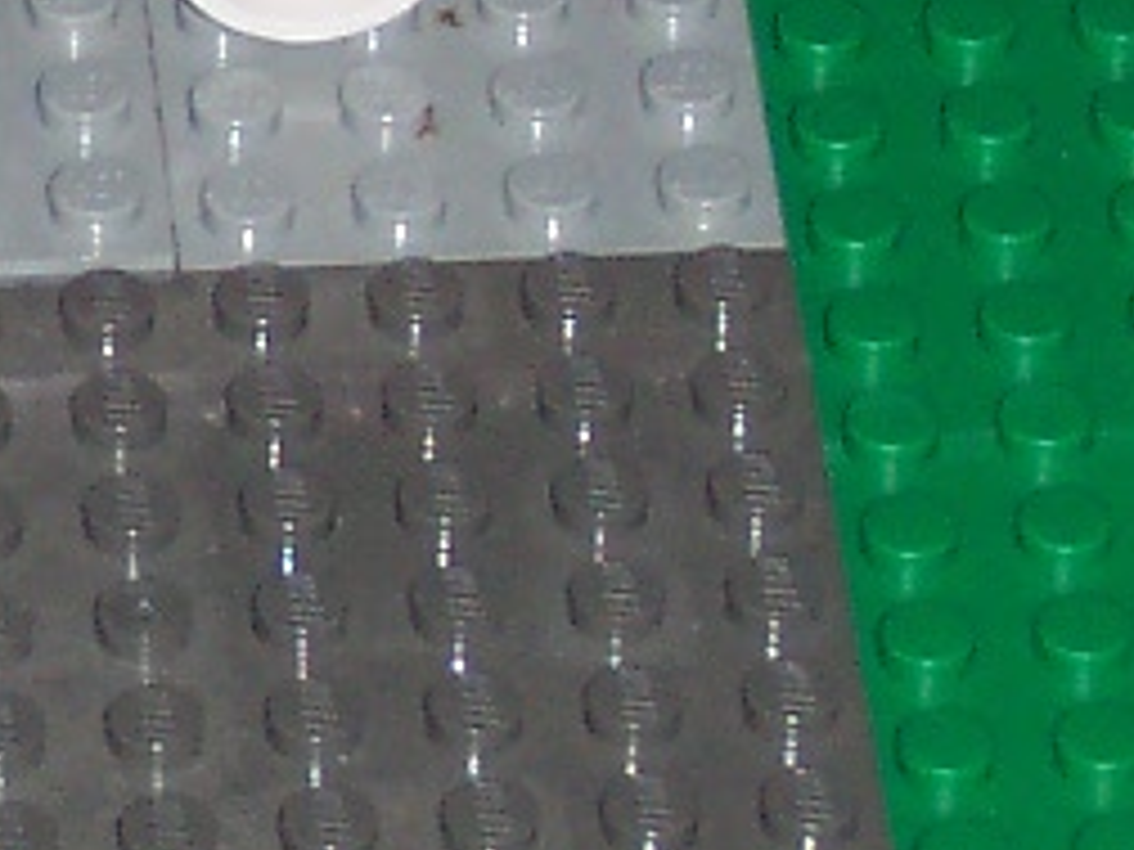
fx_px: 17788
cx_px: -724
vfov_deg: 2.7
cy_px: 58
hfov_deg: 3.6
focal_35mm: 543
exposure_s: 1/90
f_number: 4.8
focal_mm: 17.6
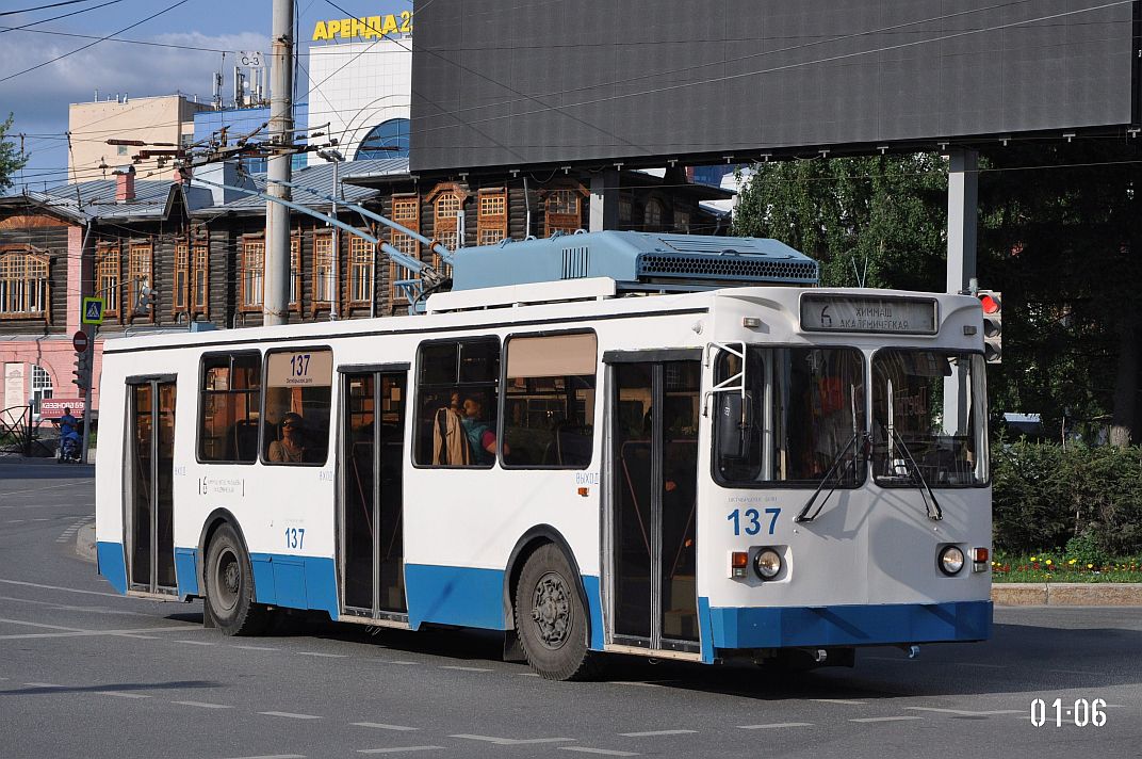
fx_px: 2756
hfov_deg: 23.4
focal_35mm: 87
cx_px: 571
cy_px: 380
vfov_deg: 15.7
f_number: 7.1
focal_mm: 58
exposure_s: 1/1600
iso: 400
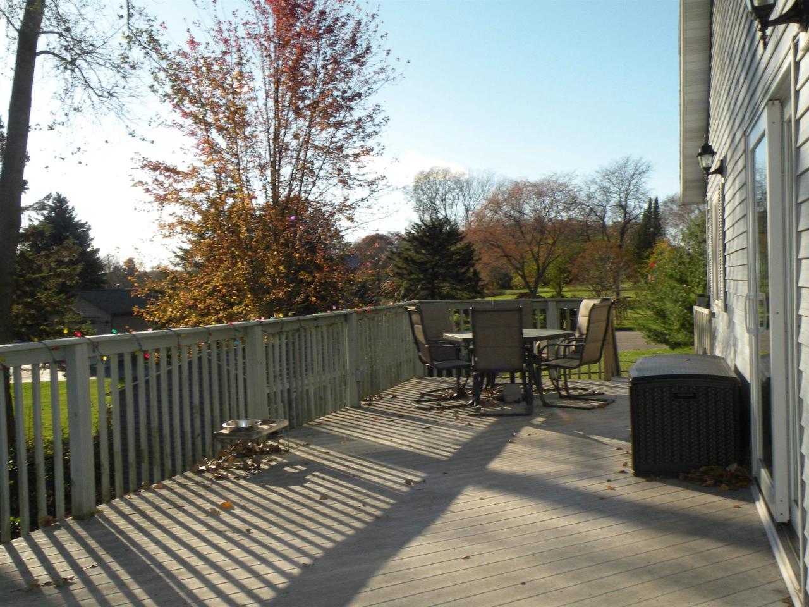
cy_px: 304
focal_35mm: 33
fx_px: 771
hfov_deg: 55.4
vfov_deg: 42.9
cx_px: 404
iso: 94
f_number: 6.3
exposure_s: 1/270
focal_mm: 5.8
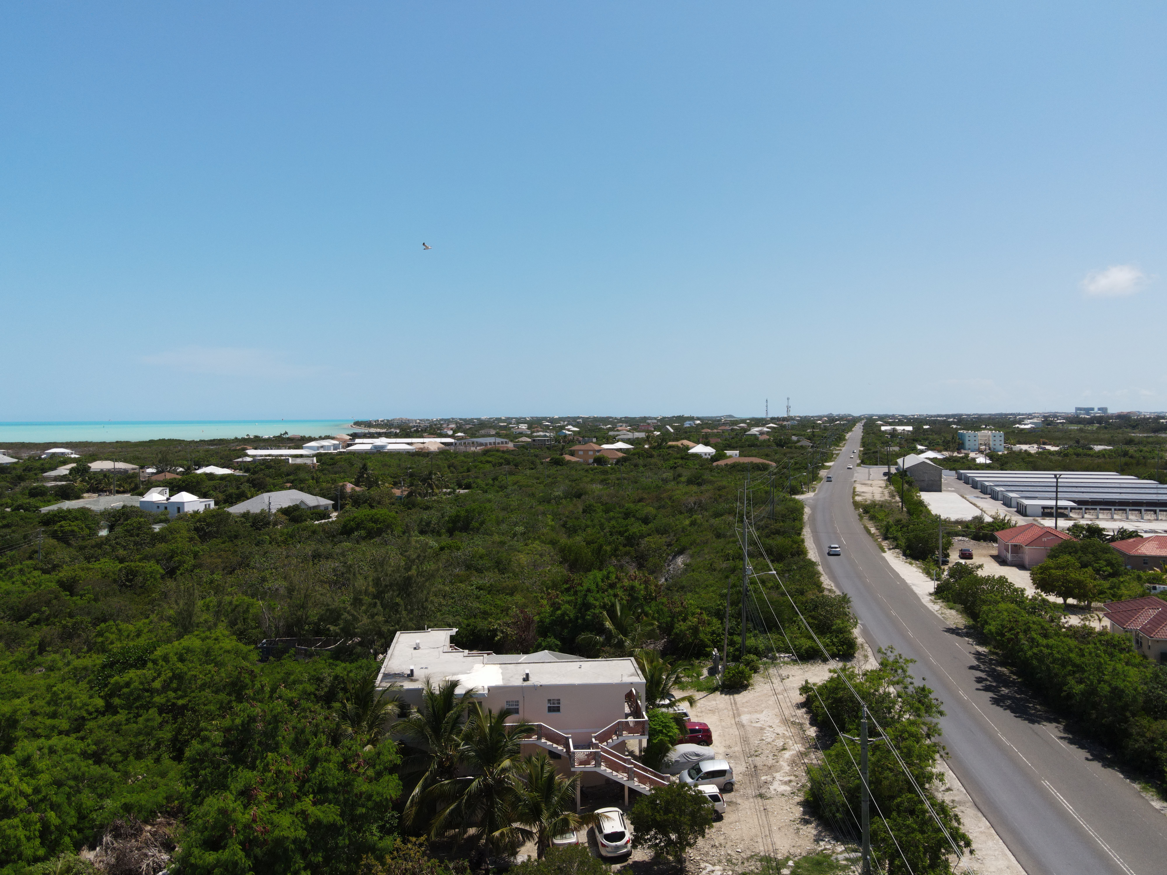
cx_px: 584
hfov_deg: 71.6
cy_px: 438
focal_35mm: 24
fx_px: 809
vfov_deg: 56.8
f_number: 2.8
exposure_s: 1/1000
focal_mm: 4.5
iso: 100
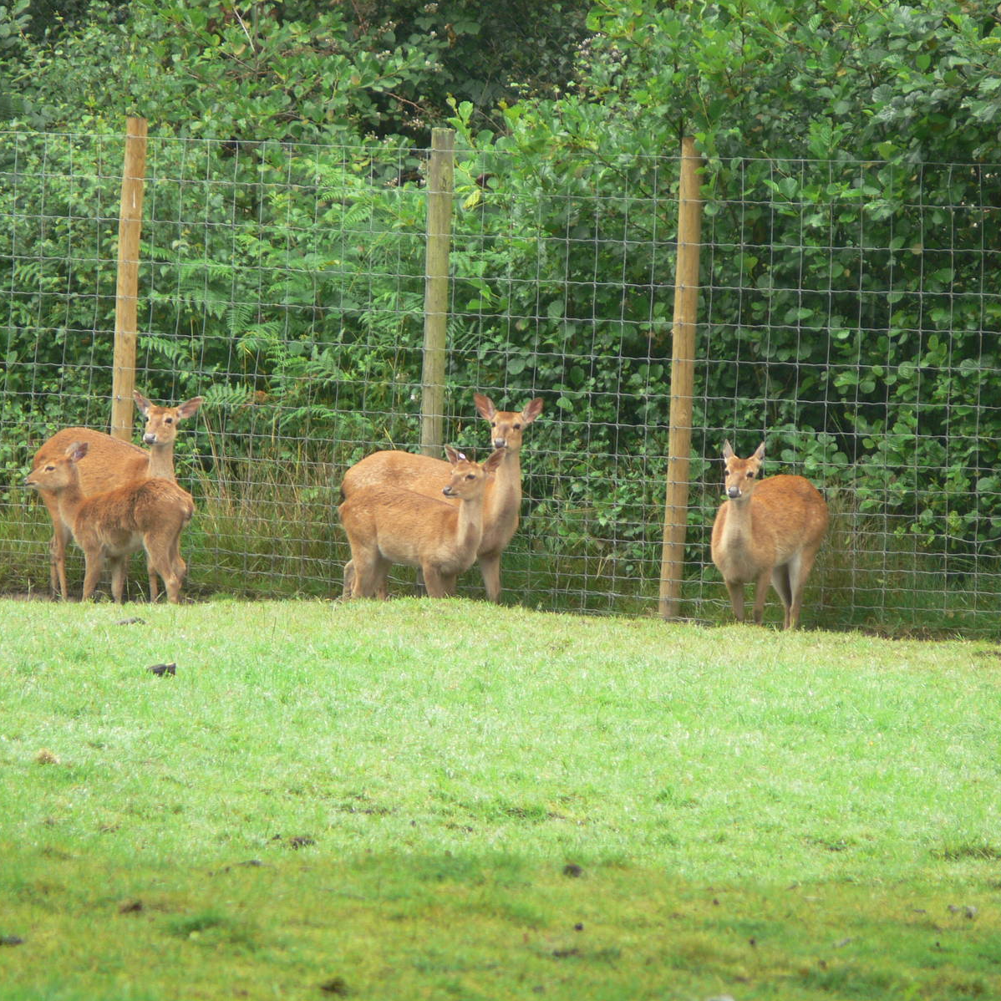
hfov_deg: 3.5
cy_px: 500
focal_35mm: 496
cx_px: 459
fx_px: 16227
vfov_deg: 3.5
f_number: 4
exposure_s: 1/50
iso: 80
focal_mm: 88.8
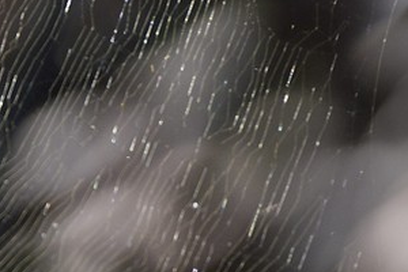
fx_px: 12092
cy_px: -260
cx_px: -548
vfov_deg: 1.3
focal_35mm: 1067
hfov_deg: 1.9
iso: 400
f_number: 3.5
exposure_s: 1/640
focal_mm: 200
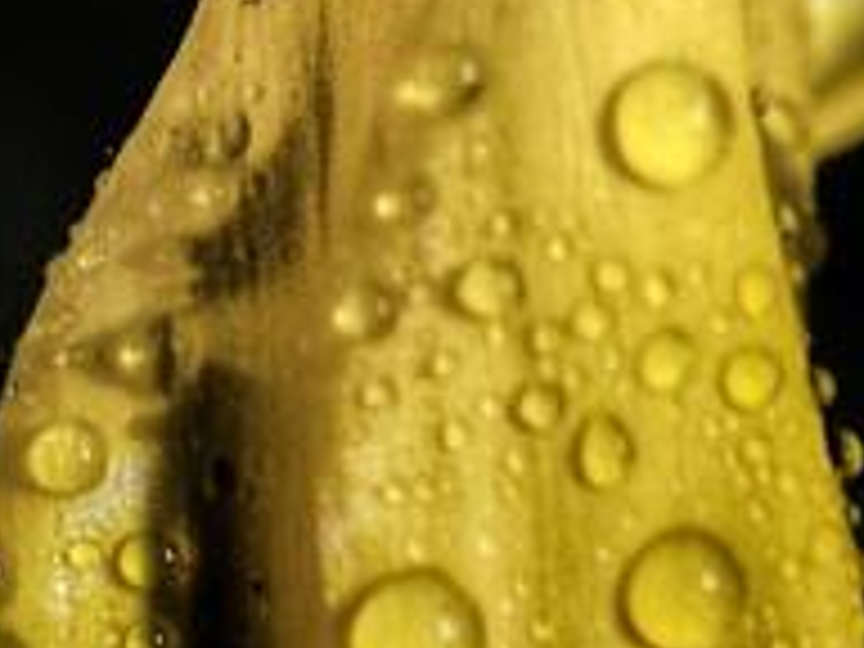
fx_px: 14826
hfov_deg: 3.3
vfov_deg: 2.5
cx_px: 504
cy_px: 266
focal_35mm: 594
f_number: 5.4
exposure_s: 1/800
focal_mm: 33.7
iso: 80
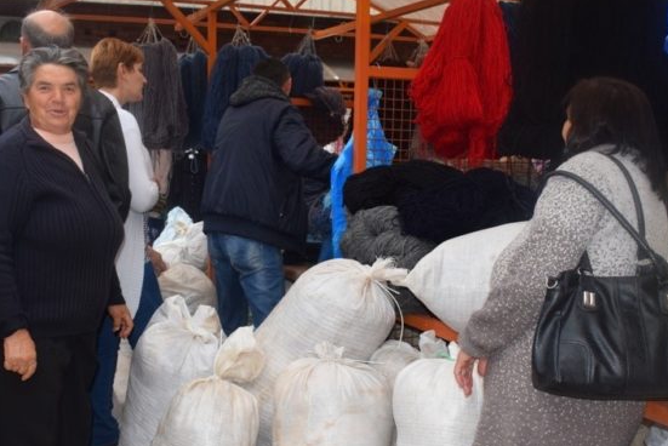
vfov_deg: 29.4
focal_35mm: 46
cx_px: 308
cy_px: 273
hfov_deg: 42.9
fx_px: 849
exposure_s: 1/100
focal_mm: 21
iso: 800
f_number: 5
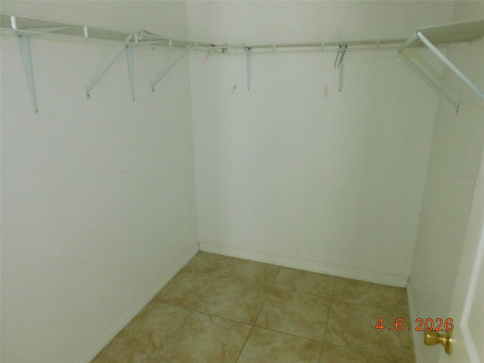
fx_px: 336
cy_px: 182
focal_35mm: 24
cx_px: 242
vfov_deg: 56.8
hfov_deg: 71.6
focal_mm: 4.3
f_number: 3.3
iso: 800
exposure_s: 1/60
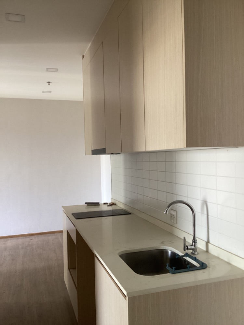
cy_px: 162
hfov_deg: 45.4
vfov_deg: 58.4
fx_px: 291
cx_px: 122
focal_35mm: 31
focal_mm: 3.3
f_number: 2.4
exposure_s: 1/60
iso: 250
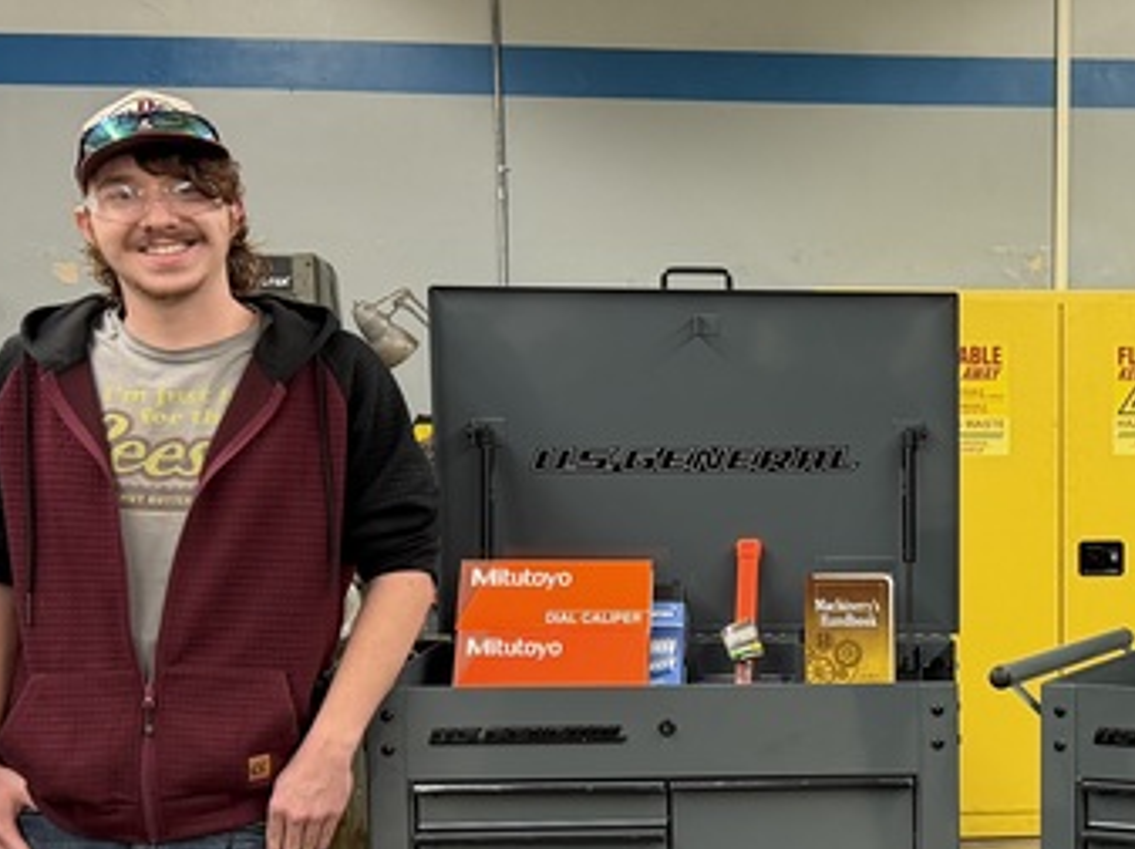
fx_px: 2391
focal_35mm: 73
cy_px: 617
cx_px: 1081
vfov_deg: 20.0
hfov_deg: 25.6
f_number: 1.78
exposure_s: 1/60
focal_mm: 6.76
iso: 200
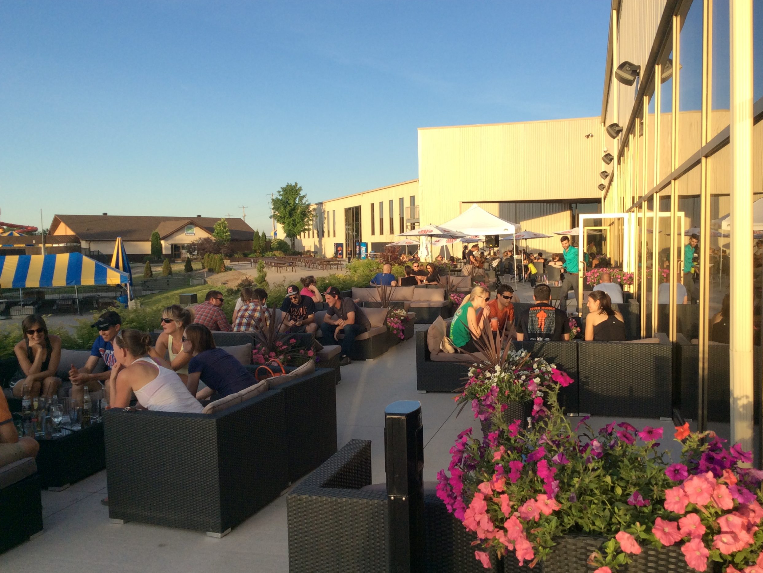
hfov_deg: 53.9
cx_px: 393
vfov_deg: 41.8
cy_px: 293
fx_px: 749
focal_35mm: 34
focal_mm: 3.3
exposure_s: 1/502
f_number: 2.4
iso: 32
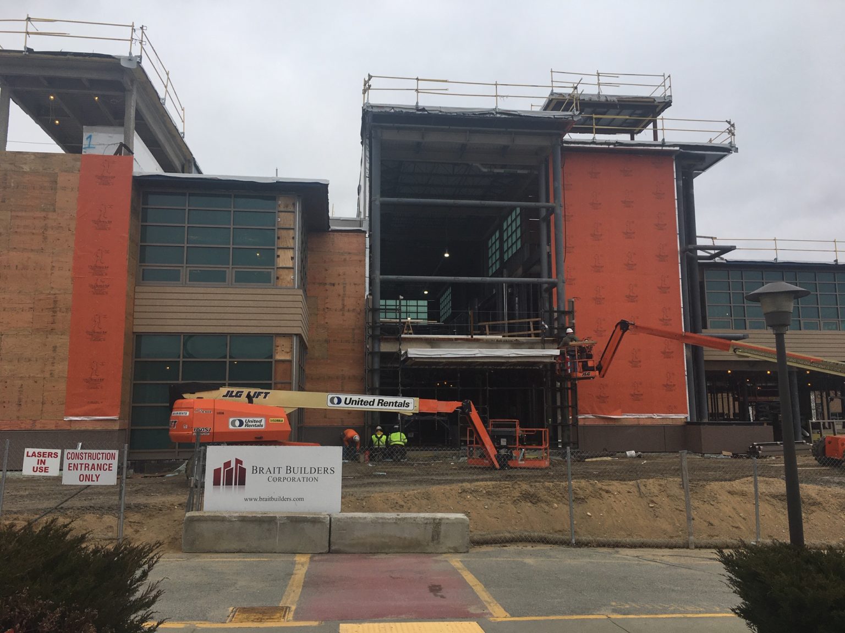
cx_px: 422
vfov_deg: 48.2
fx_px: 708
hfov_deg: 61.7
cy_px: 316
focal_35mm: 29
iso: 25
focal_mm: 4.15
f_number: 2.2
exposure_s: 1/746
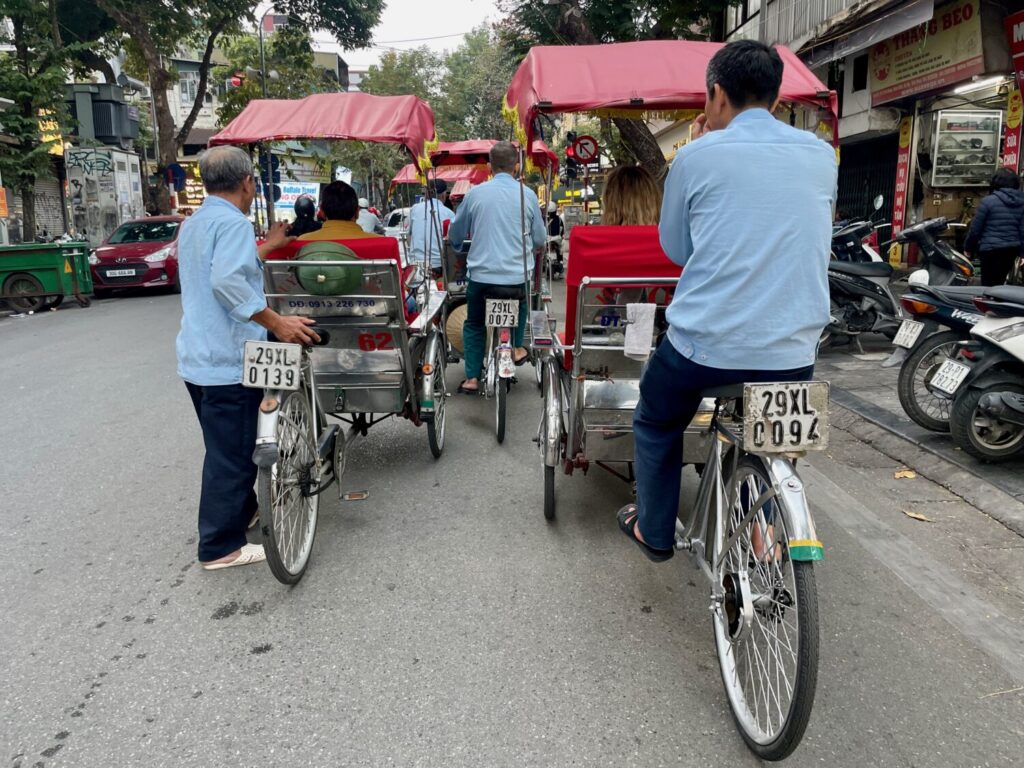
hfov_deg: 67.3
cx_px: 512
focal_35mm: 26
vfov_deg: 53.1
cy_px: 384
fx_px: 769
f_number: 1.6
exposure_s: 1/121
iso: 125
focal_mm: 4.2
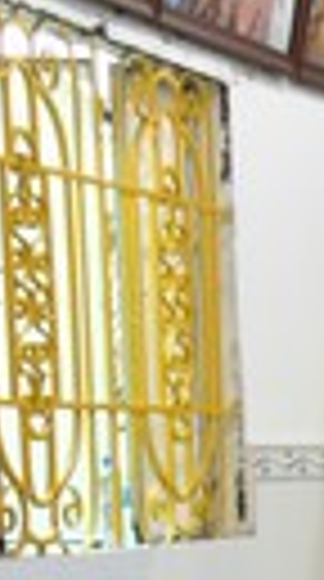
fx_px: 3088
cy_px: 697
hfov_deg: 5.3
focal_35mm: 201
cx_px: 1323
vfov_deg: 10.6
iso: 560
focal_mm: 38
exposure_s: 1/60
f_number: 4
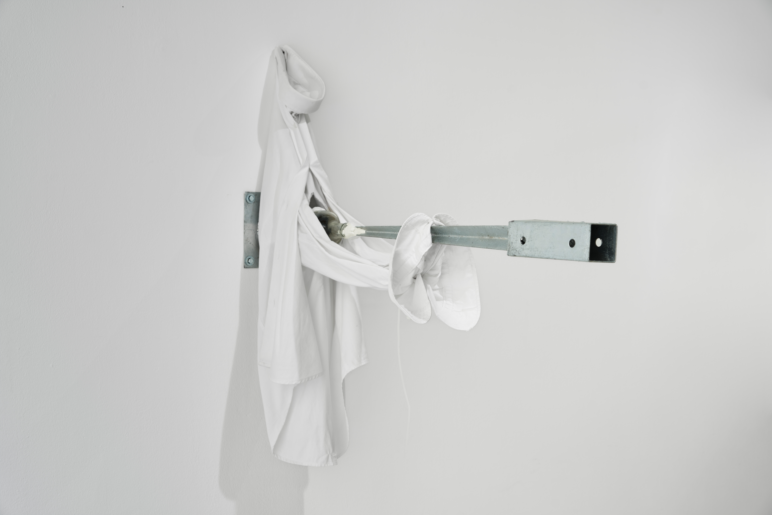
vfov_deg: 31.7
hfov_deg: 46.1
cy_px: 258
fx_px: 907
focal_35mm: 42
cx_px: 386
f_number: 7.1
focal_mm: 42.3
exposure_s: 1/13
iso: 100
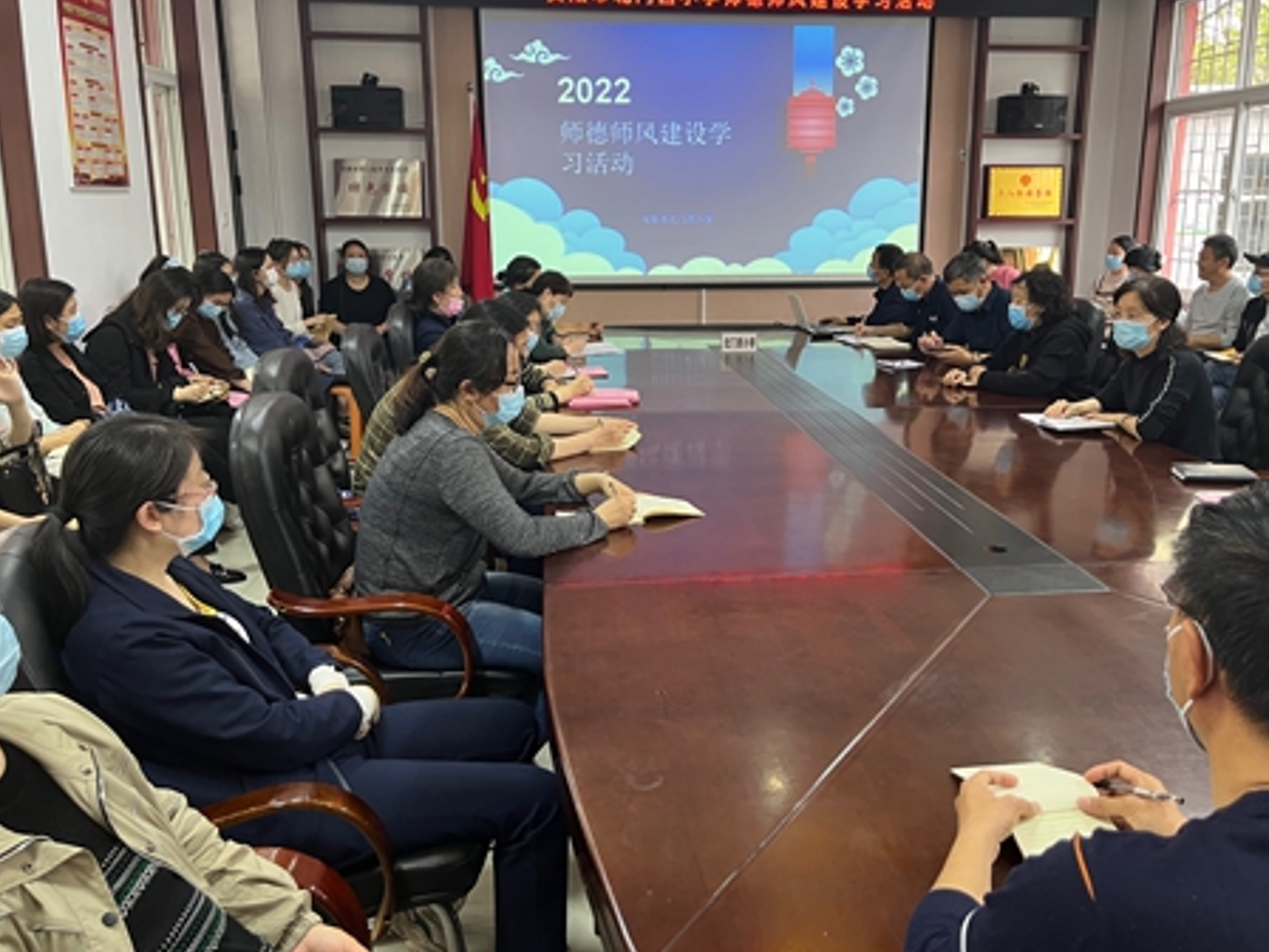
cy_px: 432
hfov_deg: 61.6
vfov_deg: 48.2
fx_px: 1063
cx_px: 691
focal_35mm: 29
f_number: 1.6
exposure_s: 1/50
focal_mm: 5.1
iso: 125
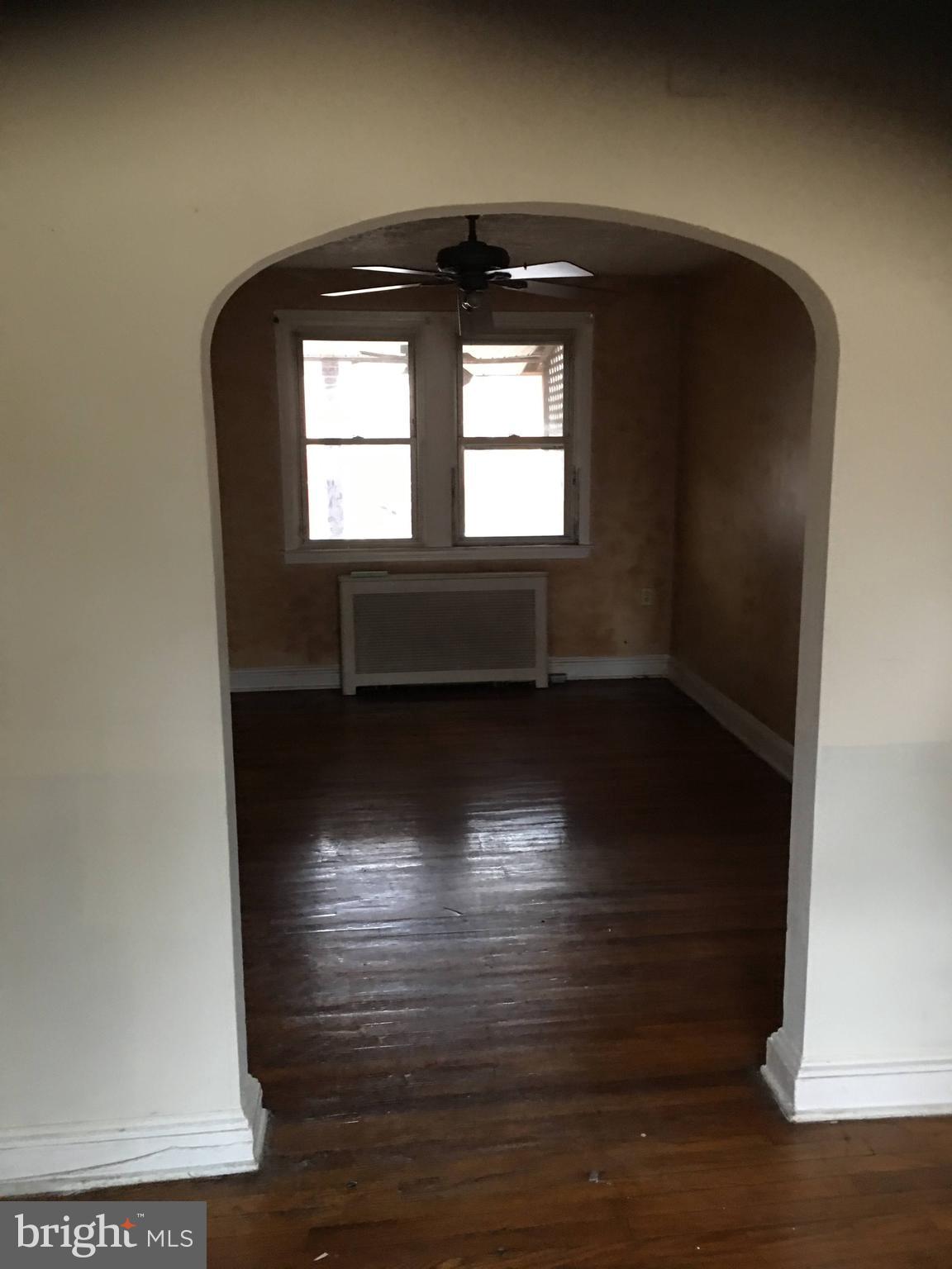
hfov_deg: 48.2
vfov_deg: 61.7
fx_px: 1063
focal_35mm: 29
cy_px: 634
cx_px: 476
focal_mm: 4.15
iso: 100
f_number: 2.2
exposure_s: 1/10
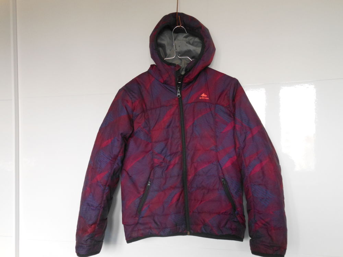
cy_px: 128
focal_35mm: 29
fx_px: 287
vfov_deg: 48.2
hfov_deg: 61.7
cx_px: 172
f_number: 3.3
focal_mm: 5.2
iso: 400
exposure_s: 1/30
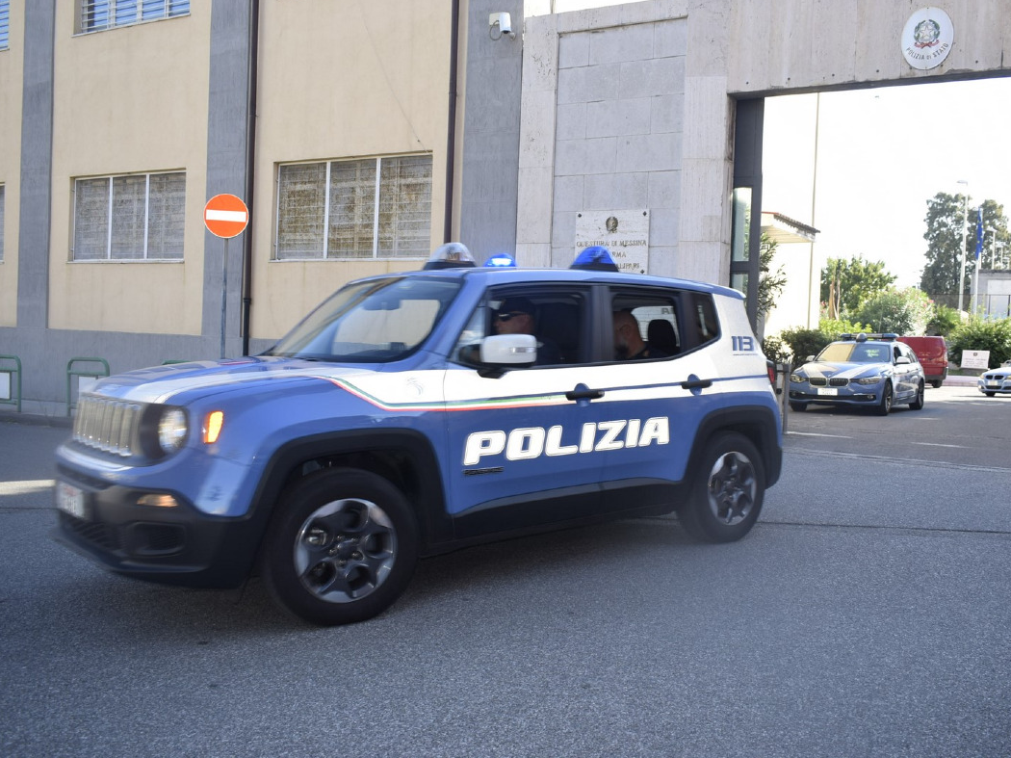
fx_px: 964
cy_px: 374
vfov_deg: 42.9
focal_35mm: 33
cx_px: 553
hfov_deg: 55.3
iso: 125
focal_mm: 20
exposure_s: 1/125
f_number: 5.6
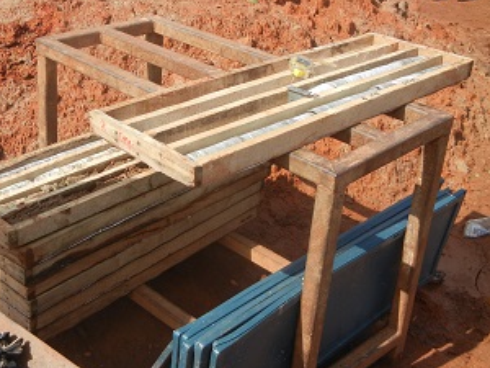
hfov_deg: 36.7
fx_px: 736
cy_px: 150
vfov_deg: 28.0
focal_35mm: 52
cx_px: 196
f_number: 3.7
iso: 160
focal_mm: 7.1
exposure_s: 1/812
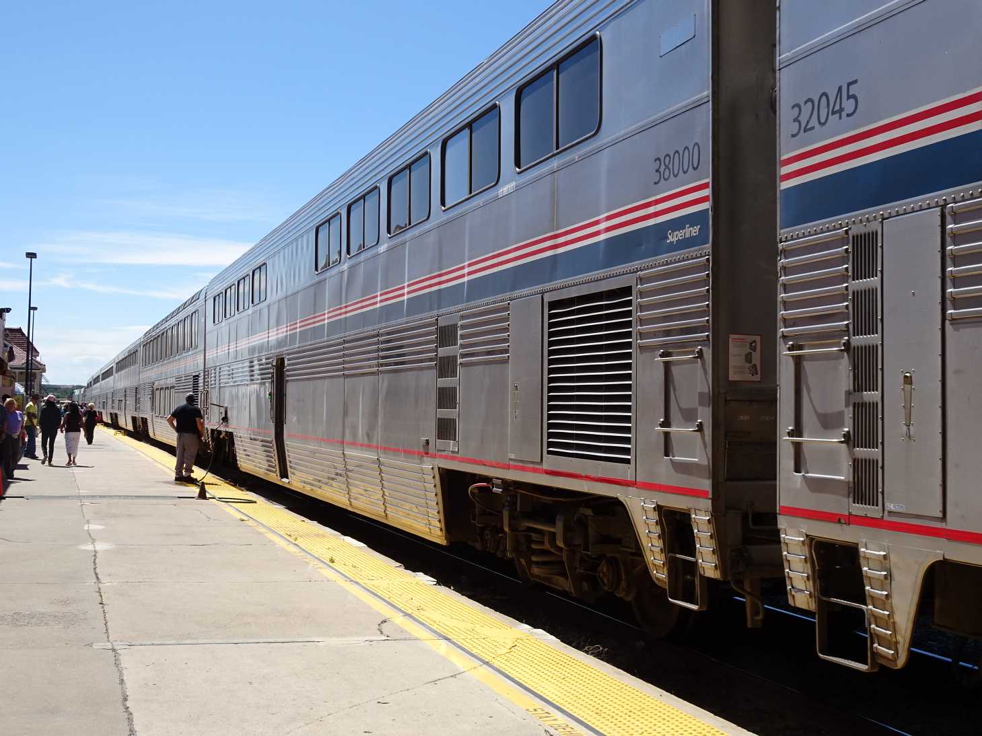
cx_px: 491
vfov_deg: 32.9
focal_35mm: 44
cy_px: 368
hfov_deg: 42.9
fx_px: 1248
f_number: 4.5
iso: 80
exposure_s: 1/640
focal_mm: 7.58
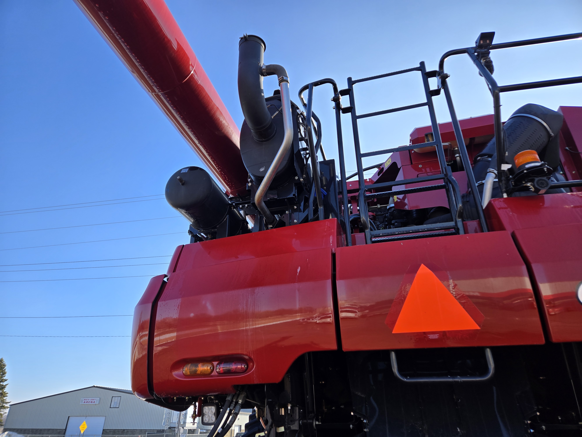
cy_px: 218
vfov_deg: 58.9
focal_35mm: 23
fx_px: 387
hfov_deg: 73.9
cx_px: 291
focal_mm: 5.4
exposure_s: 1/1255
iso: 25
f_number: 1.8
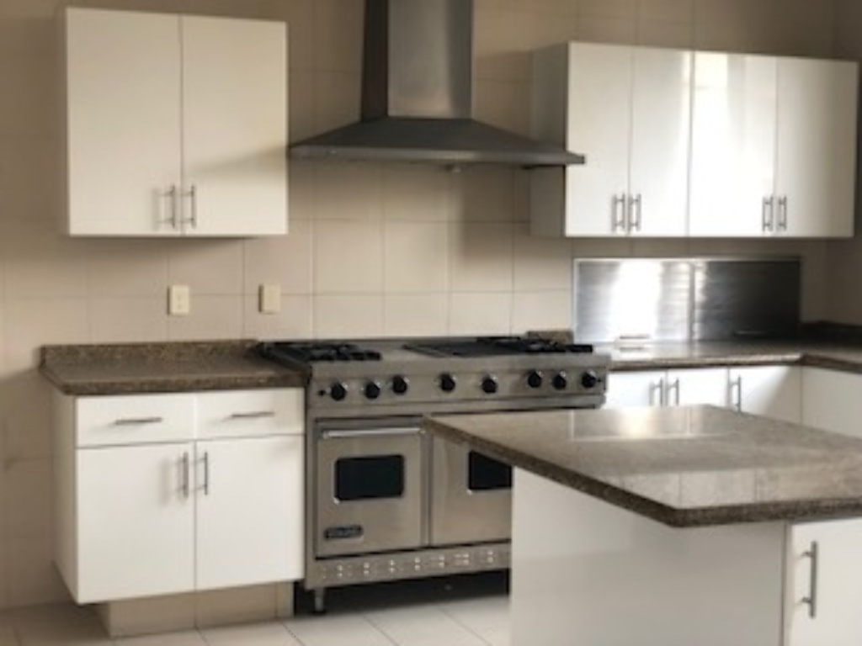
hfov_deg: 36.8
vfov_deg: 28.0
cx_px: 431
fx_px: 1295
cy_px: 323
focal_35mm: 52
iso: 80
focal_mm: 6
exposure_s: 1/40
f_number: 2.4
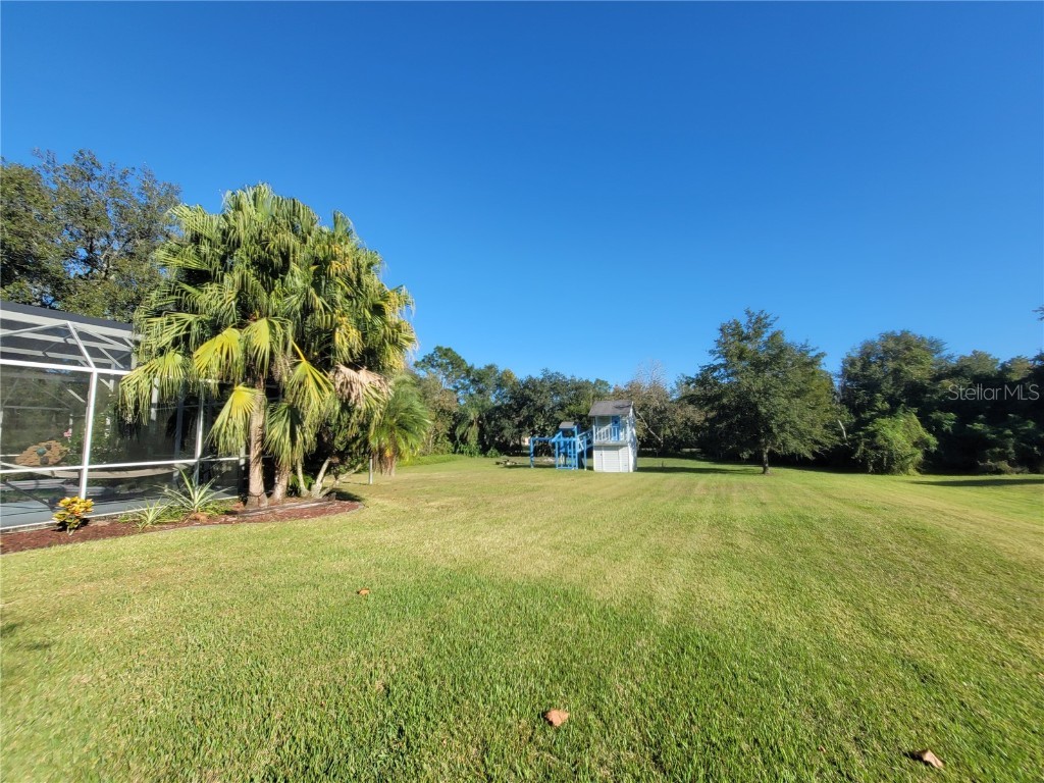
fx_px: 392
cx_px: 522
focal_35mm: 13
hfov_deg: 106.2
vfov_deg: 89.9
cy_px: 392
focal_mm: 2.2
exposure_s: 1/1380
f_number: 2.2
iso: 64
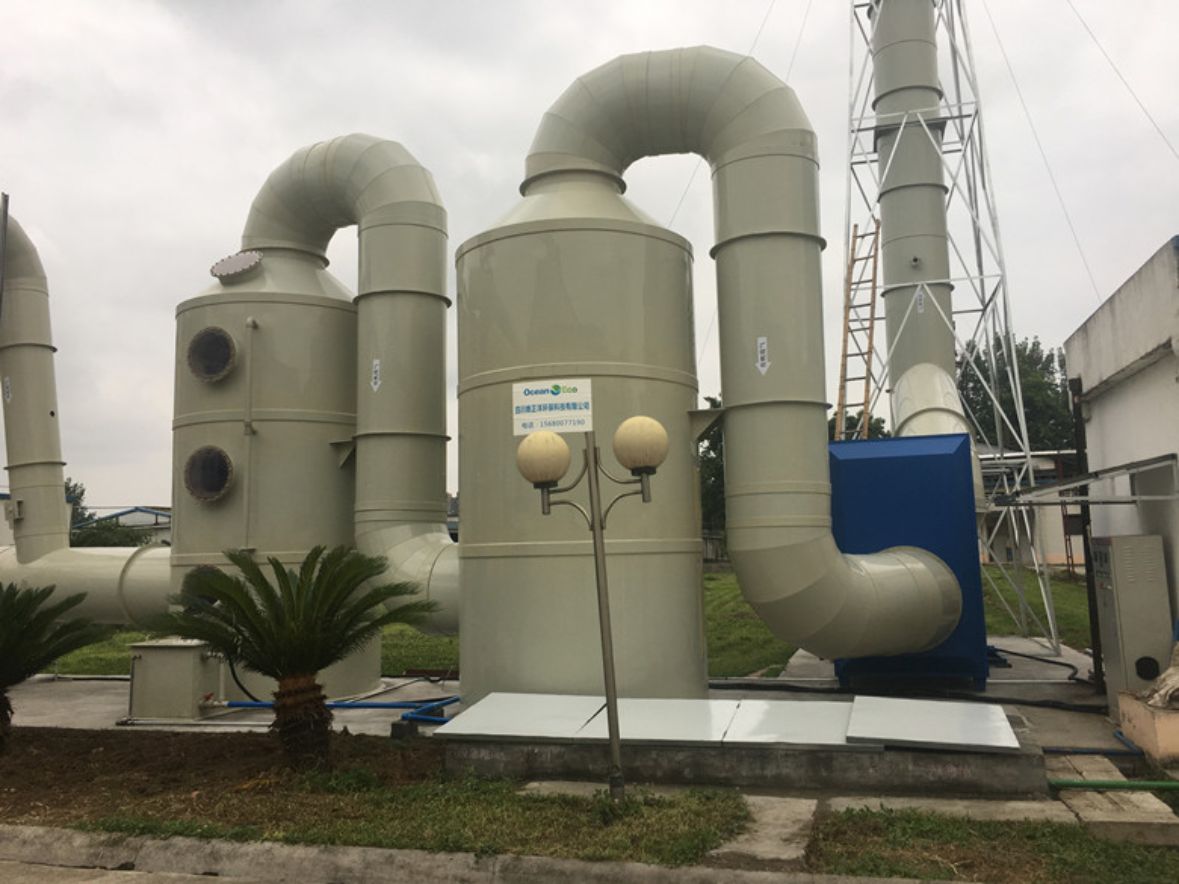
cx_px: 590
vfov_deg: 48.2
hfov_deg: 61.7
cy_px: 442
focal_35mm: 29
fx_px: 988
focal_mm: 4.15
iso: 25
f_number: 2.2
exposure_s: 1/100
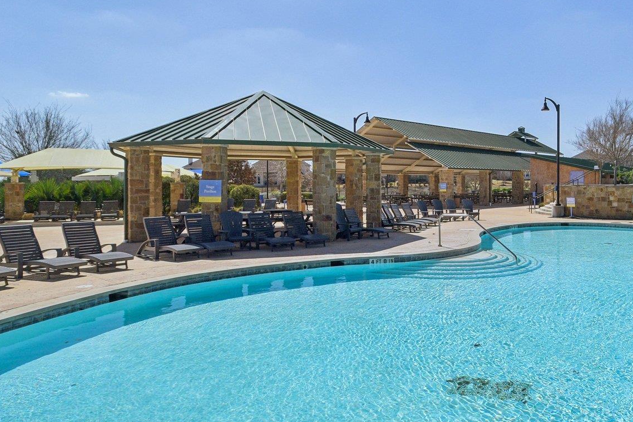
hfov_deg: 64.9
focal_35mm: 27
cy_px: 168
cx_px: 441
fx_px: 475
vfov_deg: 47.6
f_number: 8
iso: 400
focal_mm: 10
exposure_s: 1/1600
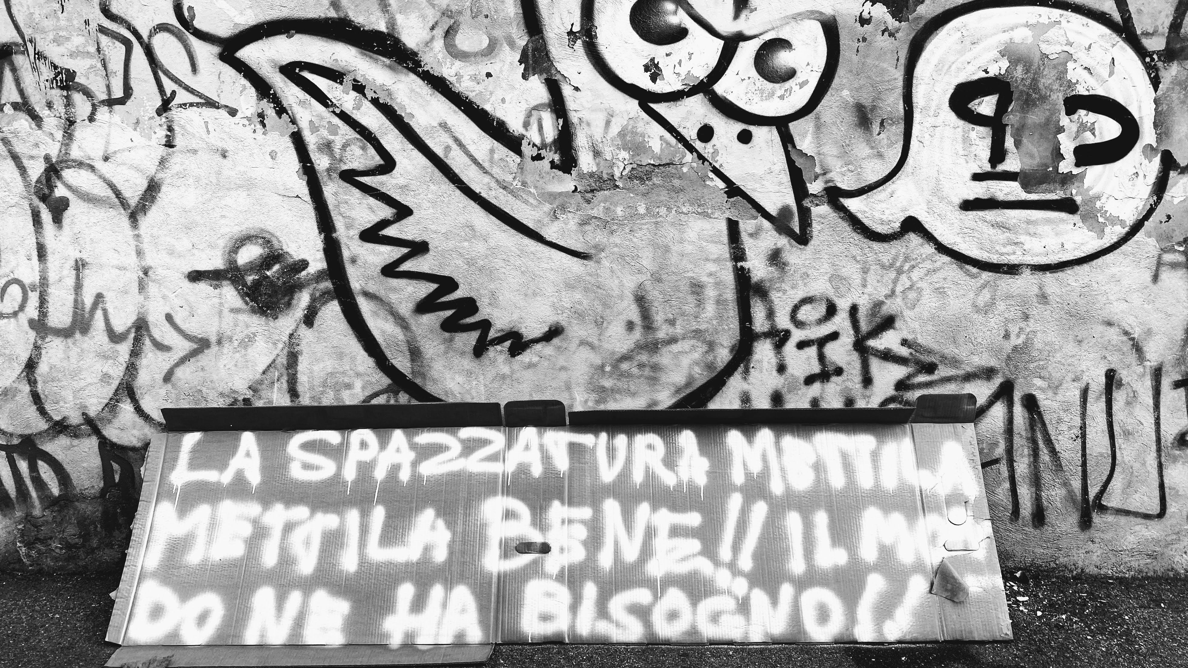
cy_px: 288
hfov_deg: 66.1
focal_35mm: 29
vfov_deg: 40.1
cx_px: 585
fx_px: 914
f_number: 1.8
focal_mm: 4.25
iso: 32
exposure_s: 1/458
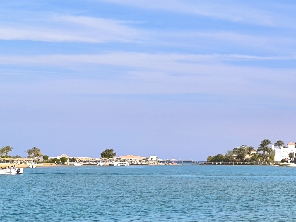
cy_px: 165
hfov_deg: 20.9
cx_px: 292
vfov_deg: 16.2
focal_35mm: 91
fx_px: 778
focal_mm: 6.14
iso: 50
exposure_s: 1/704
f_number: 1.65
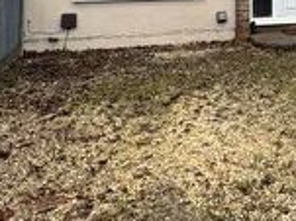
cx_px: 331
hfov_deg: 27.2
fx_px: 555
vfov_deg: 20.5
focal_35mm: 65
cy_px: -71
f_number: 2.2
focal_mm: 2.22
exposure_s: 1/99
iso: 40
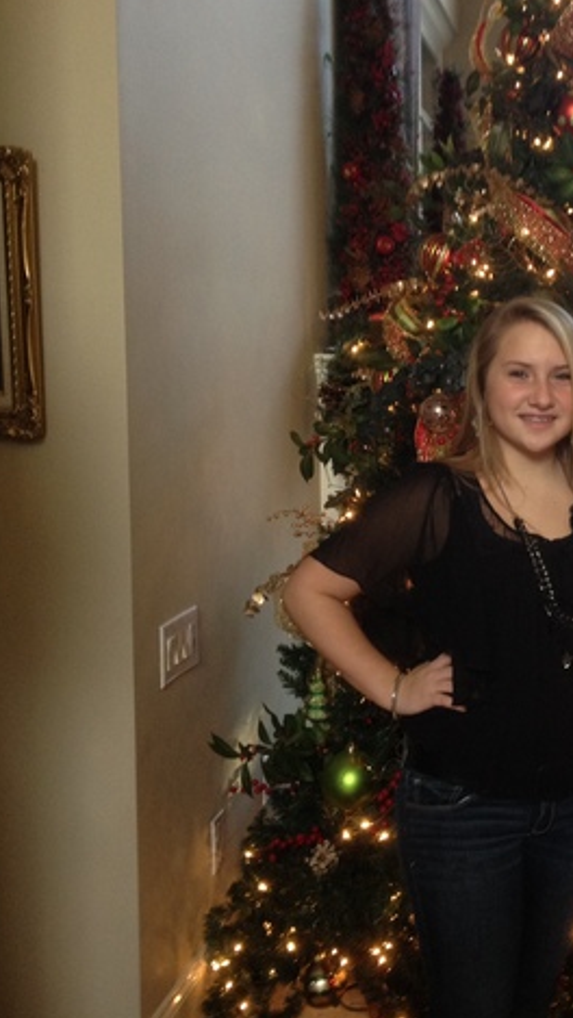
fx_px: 1404
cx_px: 580
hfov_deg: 22.2
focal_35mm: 52
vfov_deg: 39.9
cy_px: 510
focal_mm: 4.28
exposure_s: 1/20
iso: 125
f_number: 2.4
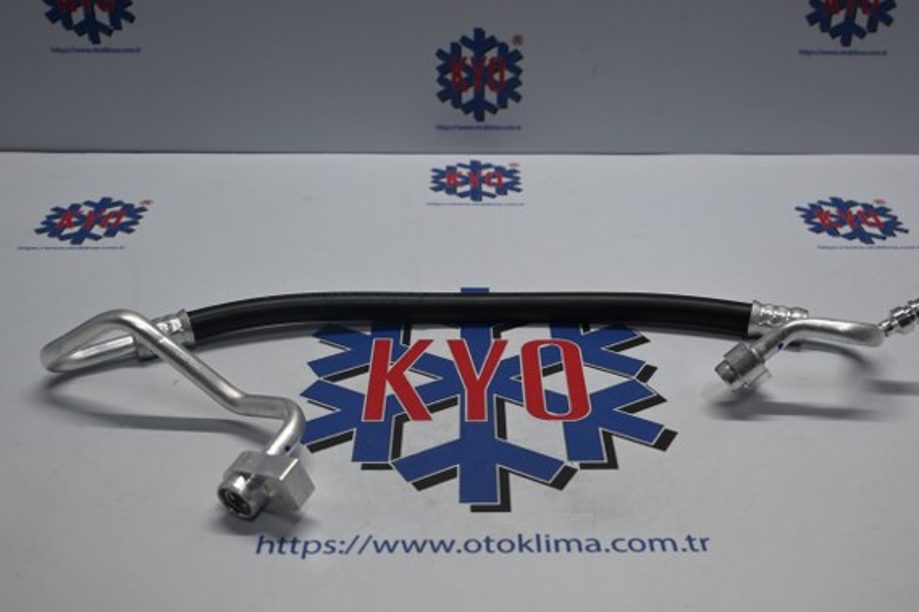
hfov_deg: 49.0
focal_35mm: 40
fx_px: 1009
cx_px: 473
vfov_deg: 33.8
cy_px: 305
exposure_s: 1/125
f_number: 4.2
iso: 400
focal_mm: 25
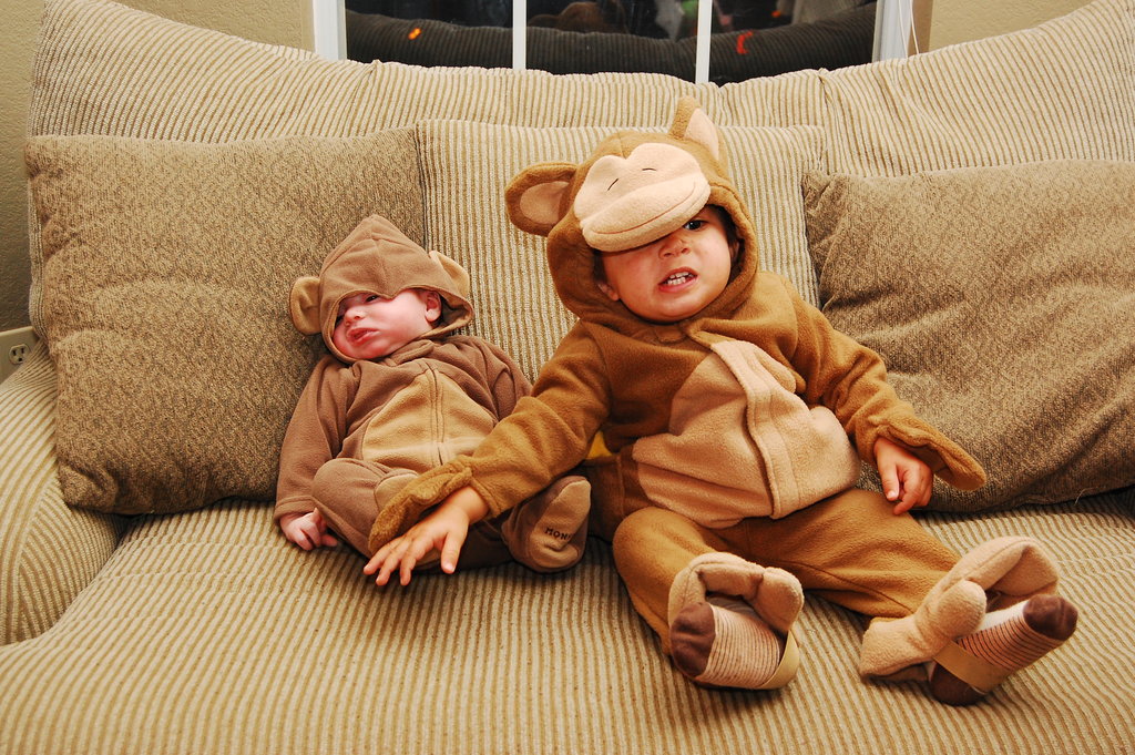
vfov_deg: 31.8
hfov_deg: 46.4
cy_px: 378
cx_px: 568
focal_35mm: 42
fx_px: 1323
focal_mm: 28
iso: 800
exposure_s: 1/60
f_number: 5.6
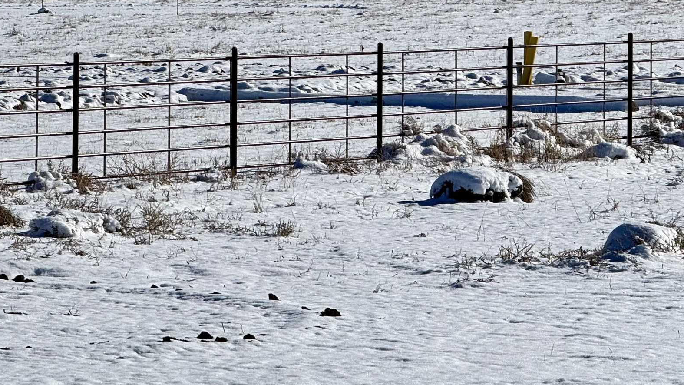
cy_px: -100
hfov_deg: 8.5
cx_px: 260
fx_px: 4625
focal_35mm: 255
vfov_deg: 4.7
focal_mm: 15.66
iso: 40
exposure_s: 1/3891
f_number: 2.8
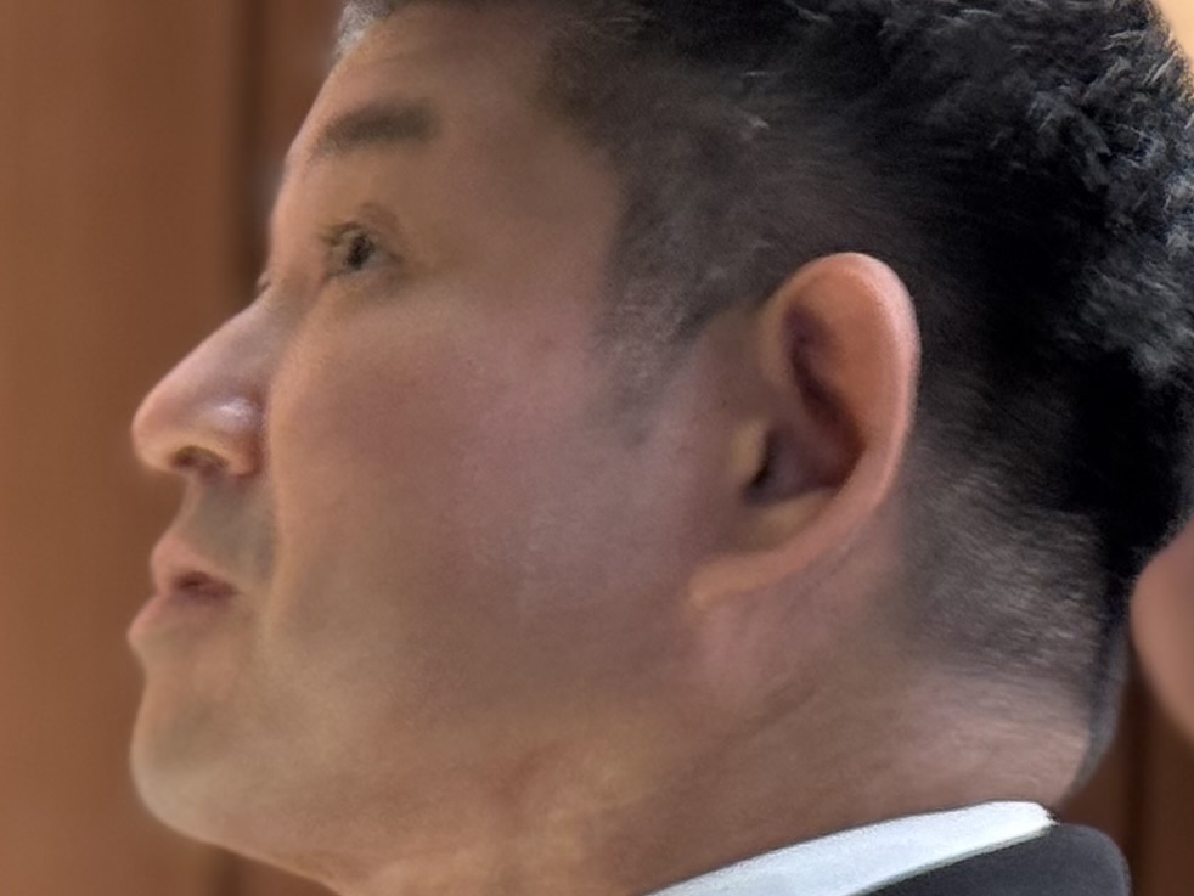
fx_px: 6797
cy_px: 1235
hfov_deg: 9.6
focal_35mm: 197
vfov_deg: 7.4
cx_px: -837
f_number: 1.78
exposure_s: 1/40
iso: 200
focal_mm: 6.76
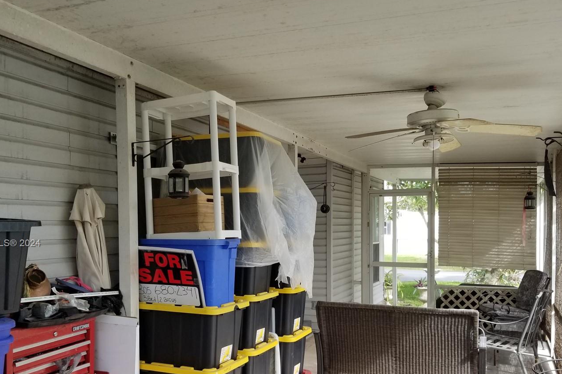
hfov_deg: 55.7
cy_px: 244
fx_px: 531
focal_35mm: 34
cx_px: 253
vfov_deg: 38.5
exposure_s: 1/191
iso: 50
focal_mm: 4.25
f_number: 1.7
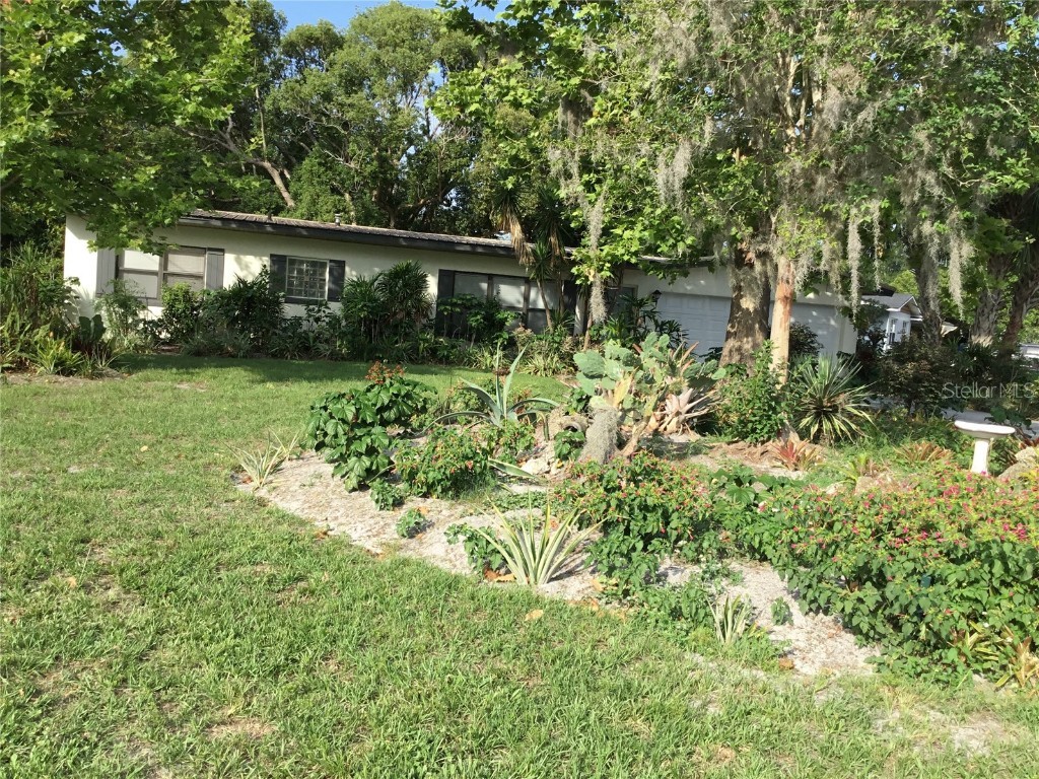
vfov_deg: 45.4
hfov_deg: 58.4
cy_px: 390
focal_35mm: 31
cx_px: 520
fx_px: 930
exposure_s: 1/679
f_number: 2.4
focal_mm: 3.3
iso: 25
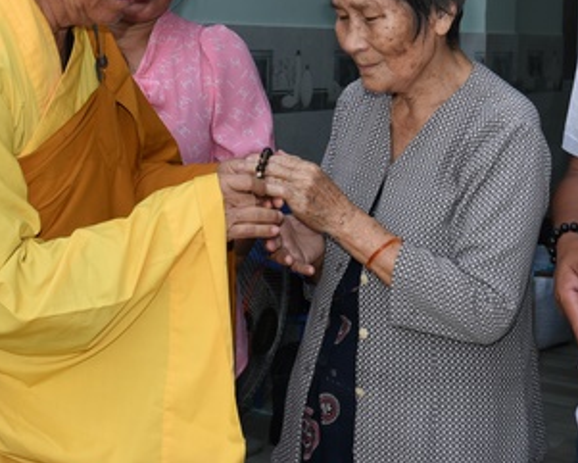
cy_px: 65
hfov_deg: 27.2
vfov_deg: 21.8
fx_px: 1181
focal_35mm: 69
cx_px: 419
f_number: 9
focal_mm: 34
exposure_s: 1/100
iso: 250
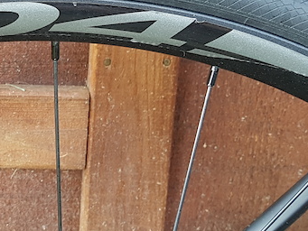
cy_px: 66
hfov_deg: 28.7
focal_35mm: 61
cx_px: -33
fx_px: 543
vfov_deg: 23.9
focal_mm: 4.2
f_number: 1.7
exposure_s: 1/50
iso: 80
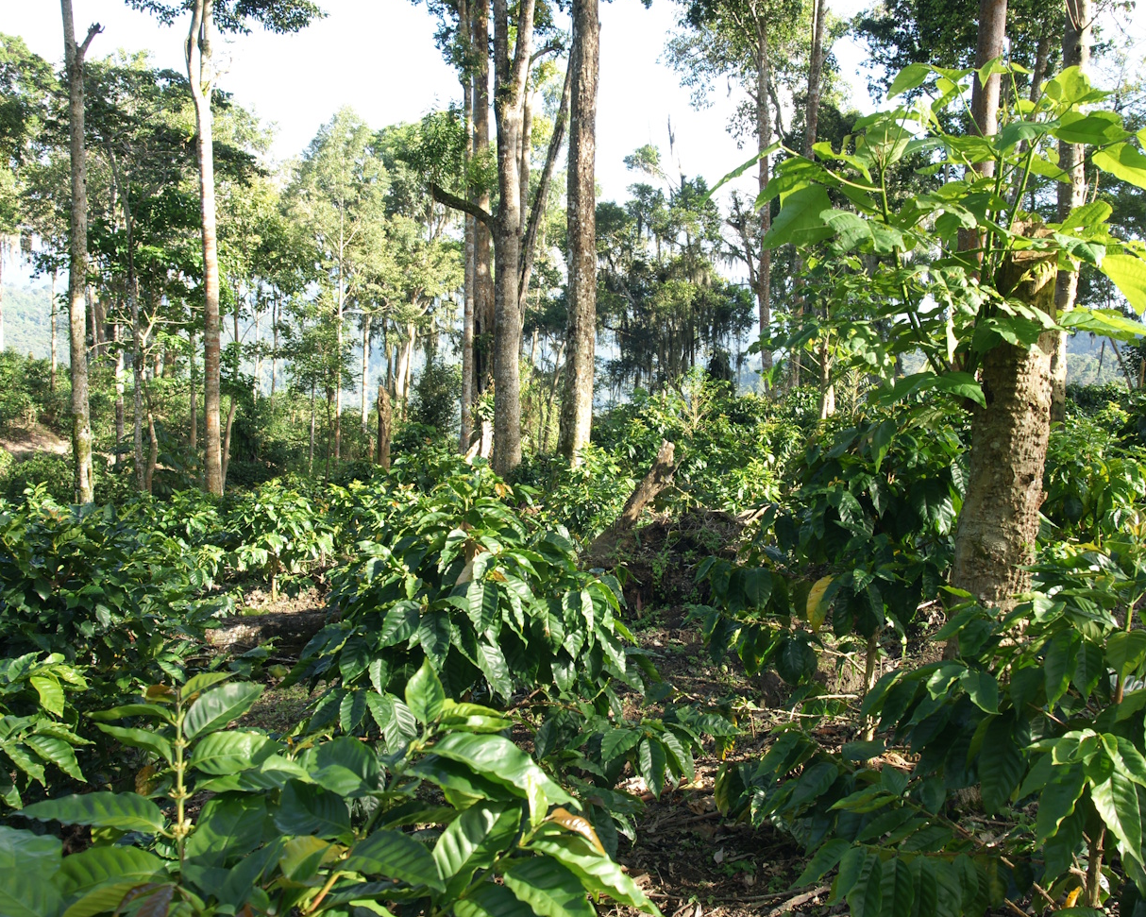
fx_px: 1003
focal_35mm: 30
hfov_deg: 59.4
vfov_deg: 49.1
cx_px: 623
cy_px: 446
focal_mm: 17
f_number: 5.6
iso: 100
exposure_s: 1/60
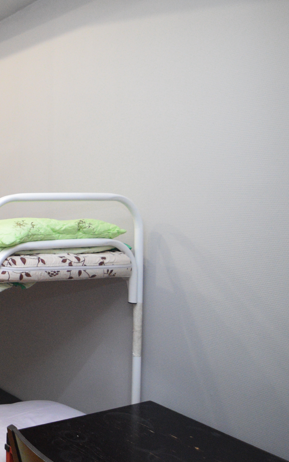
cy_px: 197
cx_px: -148
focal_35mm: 34
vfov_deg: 56.4
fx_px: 429
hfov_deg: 26.5
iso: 2500
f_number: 2.8
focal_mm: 11
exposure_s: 1/60
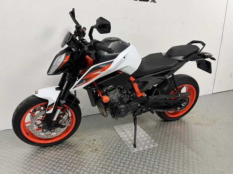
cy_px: 87
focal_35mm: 26
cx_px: 116
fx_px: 175
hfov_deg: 67.3
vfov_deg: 53.1
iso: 125
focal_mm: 5.1
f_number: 1.6
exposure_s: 1/50
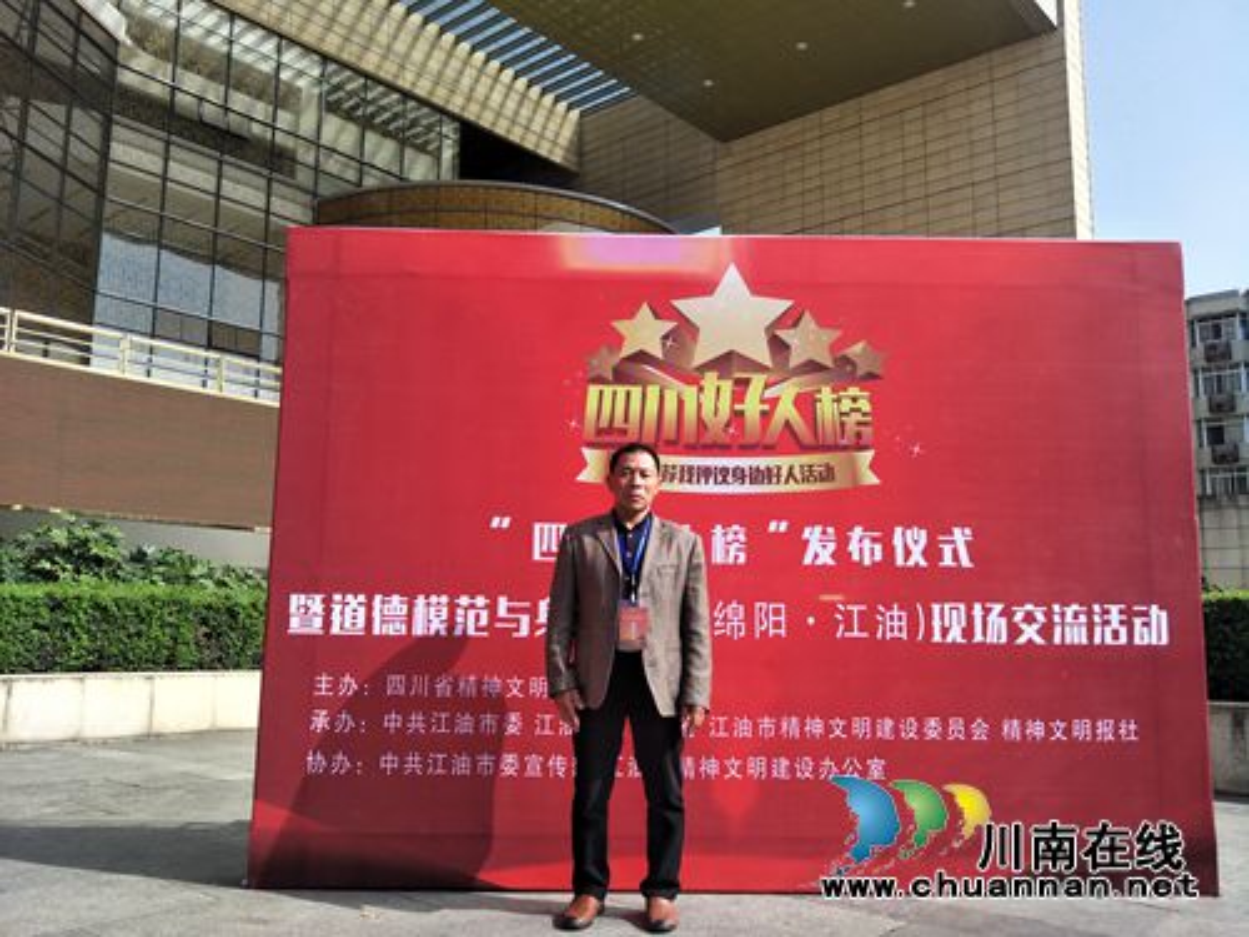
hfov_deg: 71.6
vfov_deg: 56.8
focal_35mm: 24
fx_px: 866
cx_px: 624
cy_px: 468
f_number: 1.7
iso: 41
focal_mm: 4.1
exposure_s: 1/1046
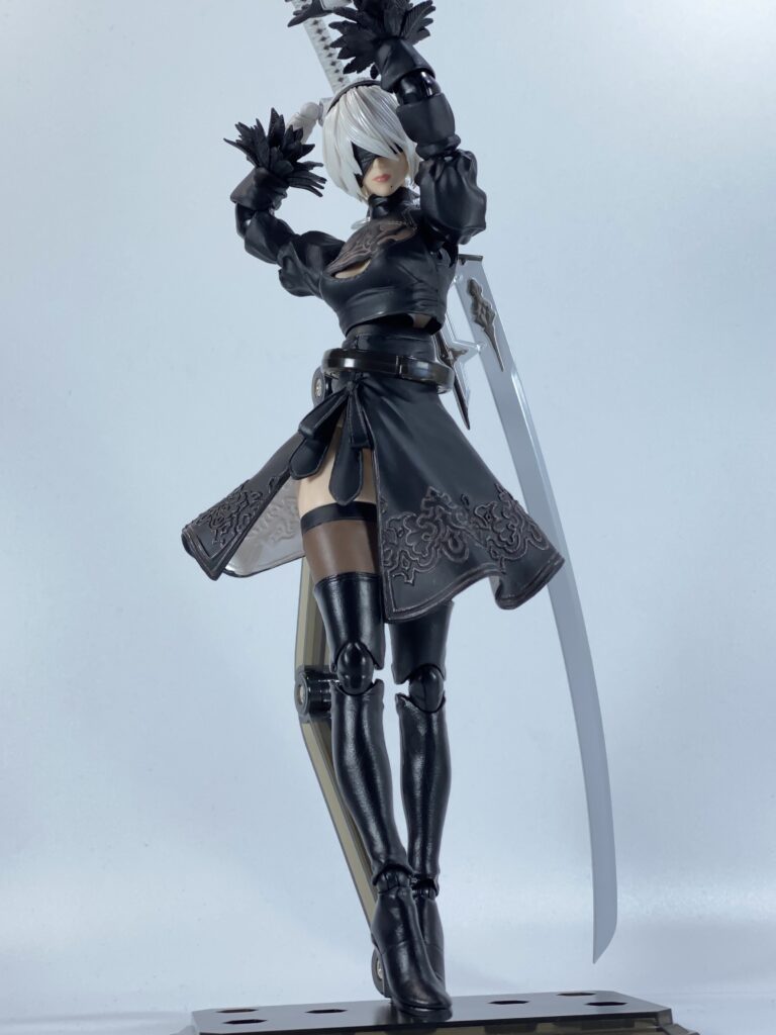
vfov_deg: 33.8
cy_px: 518
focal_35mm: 57
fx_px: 1704
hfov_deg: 25.7
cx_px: 388
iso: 64
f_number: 2
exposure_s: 1/144
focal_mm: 6
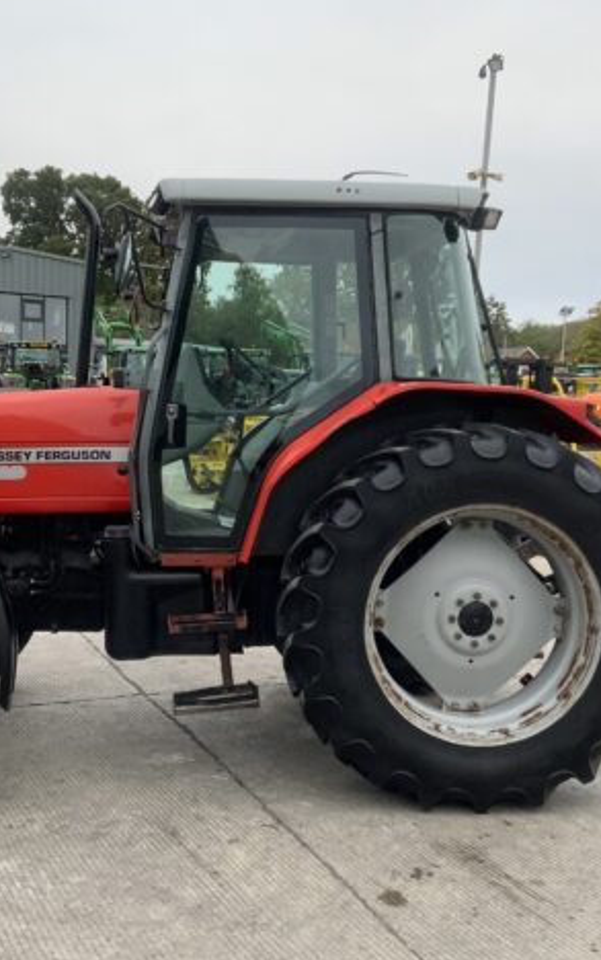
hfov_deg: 30.5
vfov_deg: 47.2
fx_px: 1099
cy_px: 476
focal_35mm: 42
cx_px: 244
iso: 50
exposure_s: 1/122
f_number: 1.8
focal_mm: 3
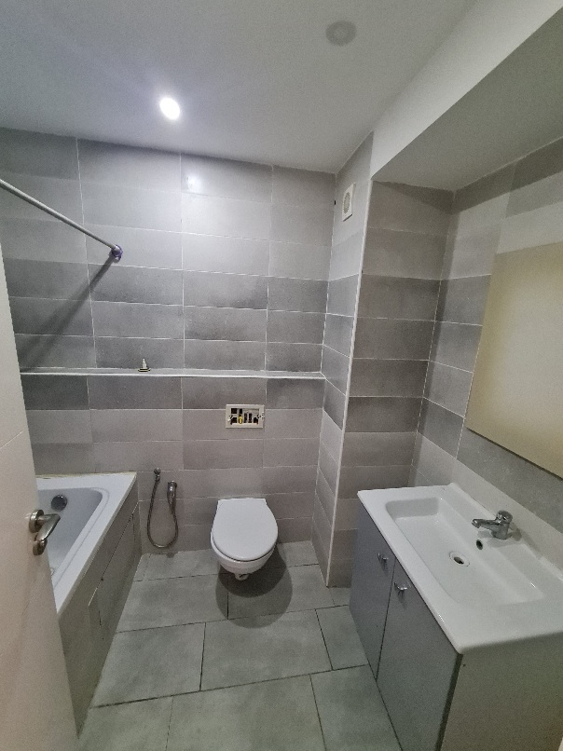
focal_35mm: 13
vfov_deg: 106.2
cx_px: 282
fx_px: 282
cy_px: 376
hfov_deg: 89.9
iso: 800
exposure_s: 1/25
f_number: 2.2
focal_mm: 2.2
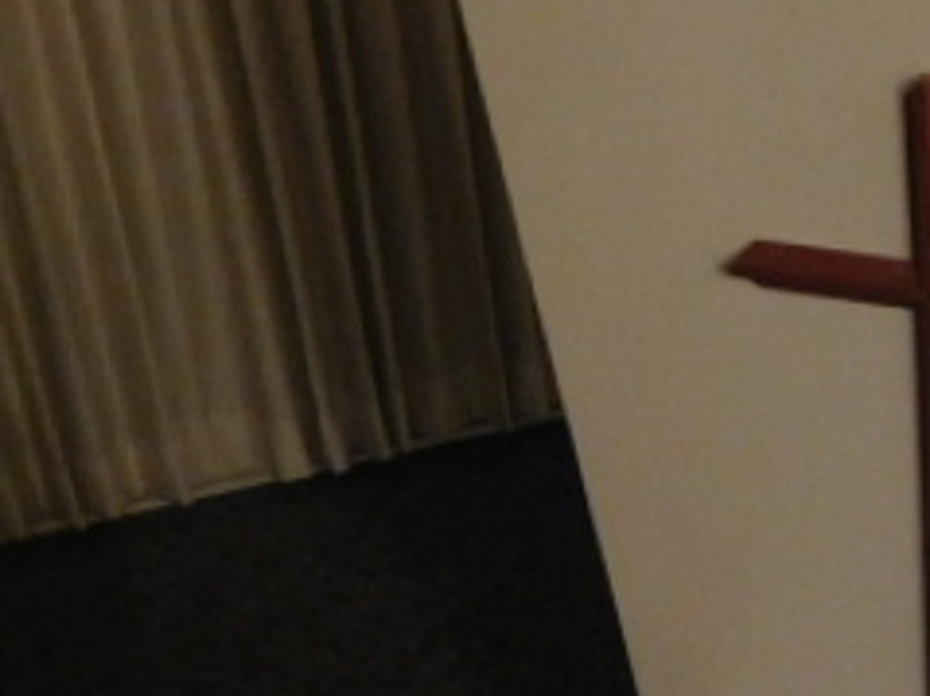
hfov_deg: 25.9
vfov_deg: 21.5
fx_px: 1799
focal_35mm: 67
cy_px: 603
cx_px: 1121
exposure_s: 1/15
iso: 560
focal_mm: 4.5
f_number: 3.4
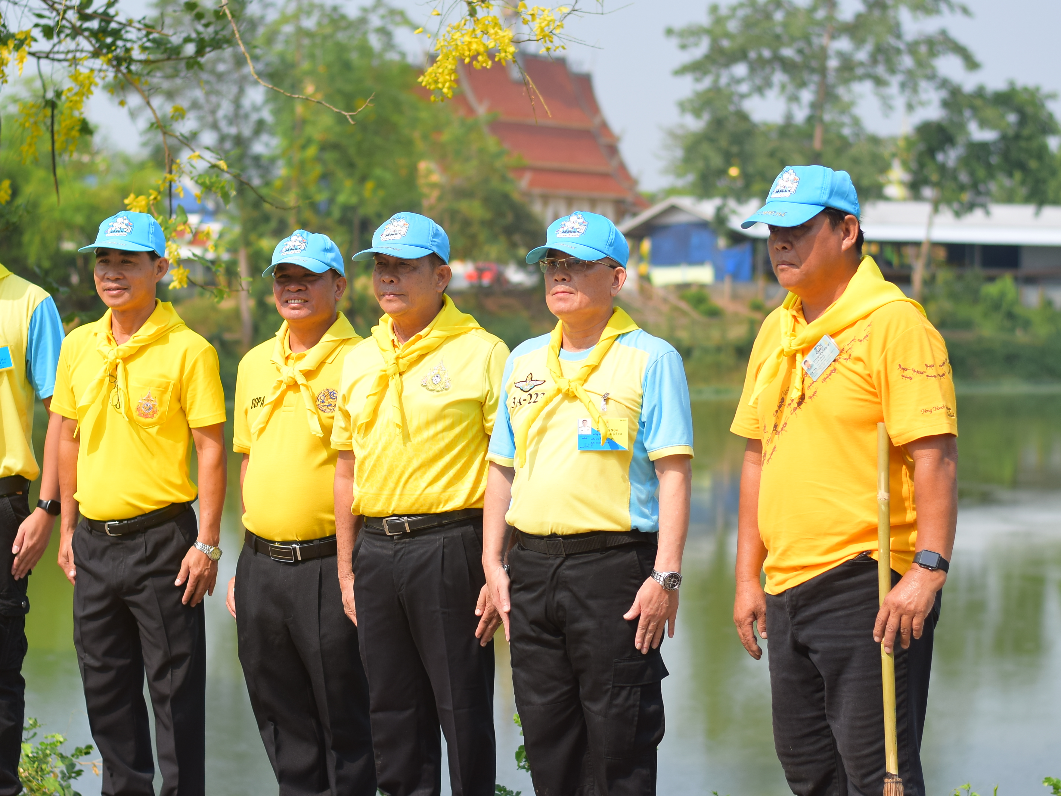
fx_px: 2820
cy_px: 400
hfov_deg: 21.3
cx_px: 517
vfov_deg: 16.1
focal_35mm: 92
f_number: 2.8
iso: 250
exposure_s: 1/4000
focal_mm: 50
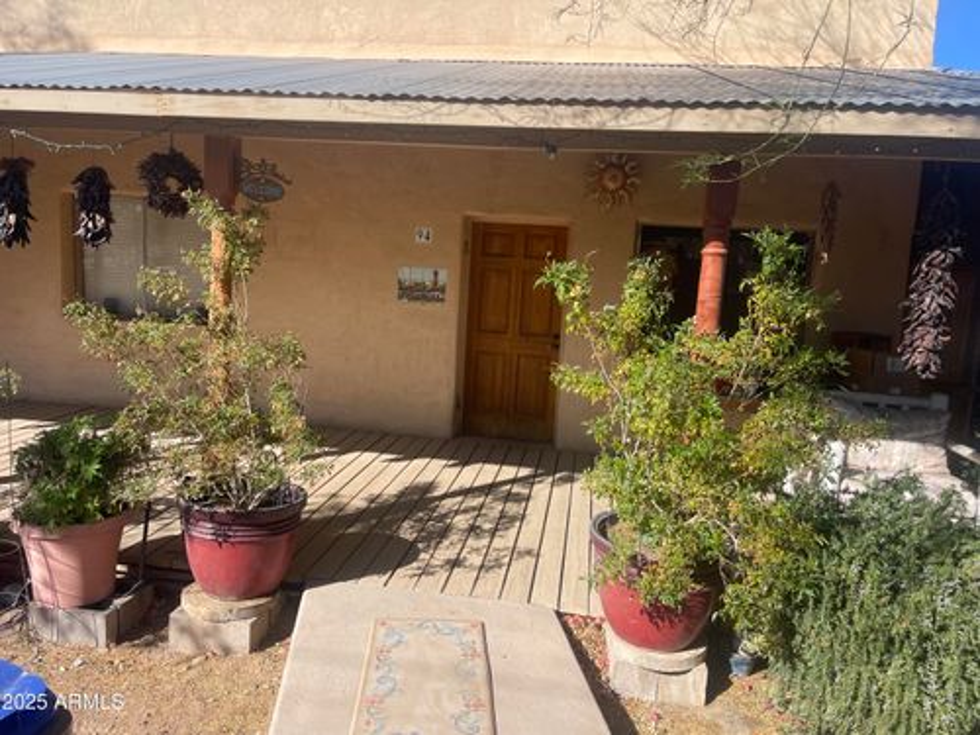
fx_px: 708
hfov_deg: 69.4
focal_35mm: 25
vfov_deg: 54.9
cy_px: 368
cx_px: 490
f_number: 1.6
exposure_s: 1/1976
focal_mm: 5.1
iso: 32
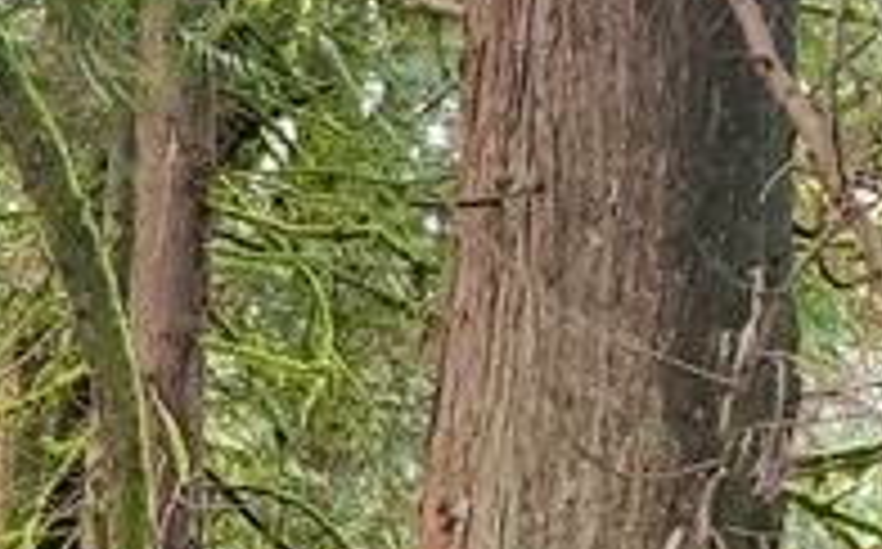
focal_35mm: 144
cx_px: -603
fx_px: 3457
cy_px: 976
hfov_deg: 13.4
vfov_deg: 8.7
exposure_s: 1/120
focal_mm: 5
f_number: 1.8
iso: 160
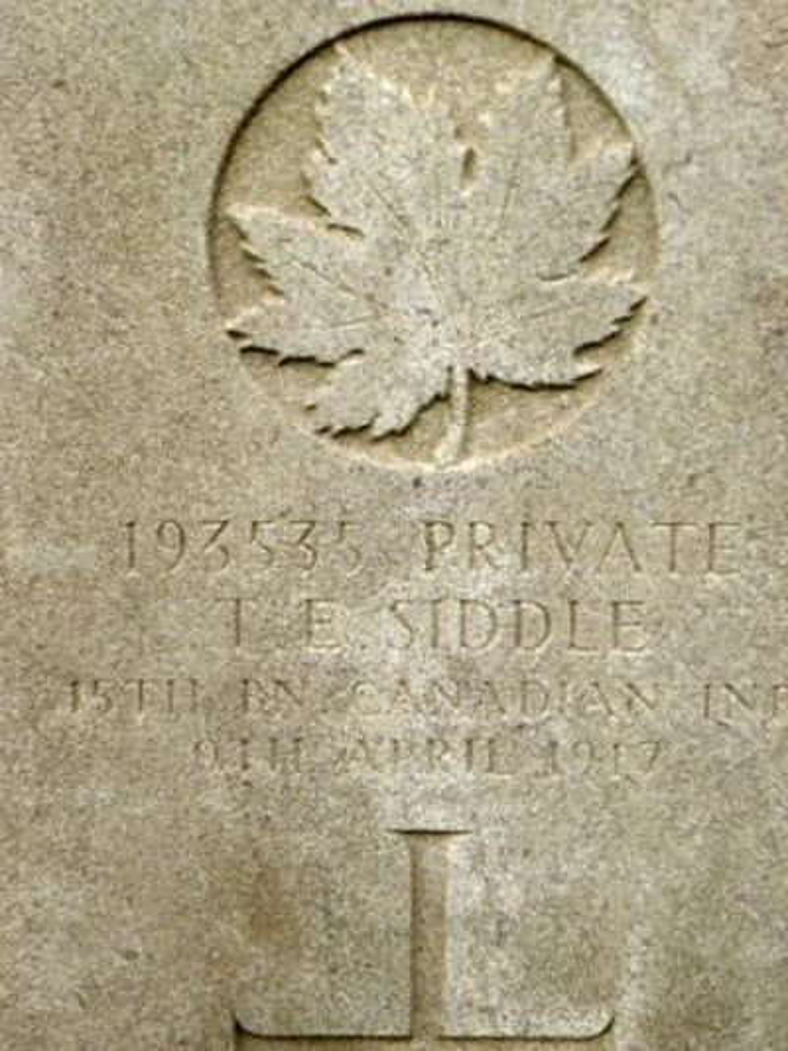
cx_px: 394
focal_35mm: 85
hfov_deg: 17.4
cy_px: 526
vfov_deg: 23.0
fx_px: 2579
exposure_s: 1/73
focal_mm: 15.1
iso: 135
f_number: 4
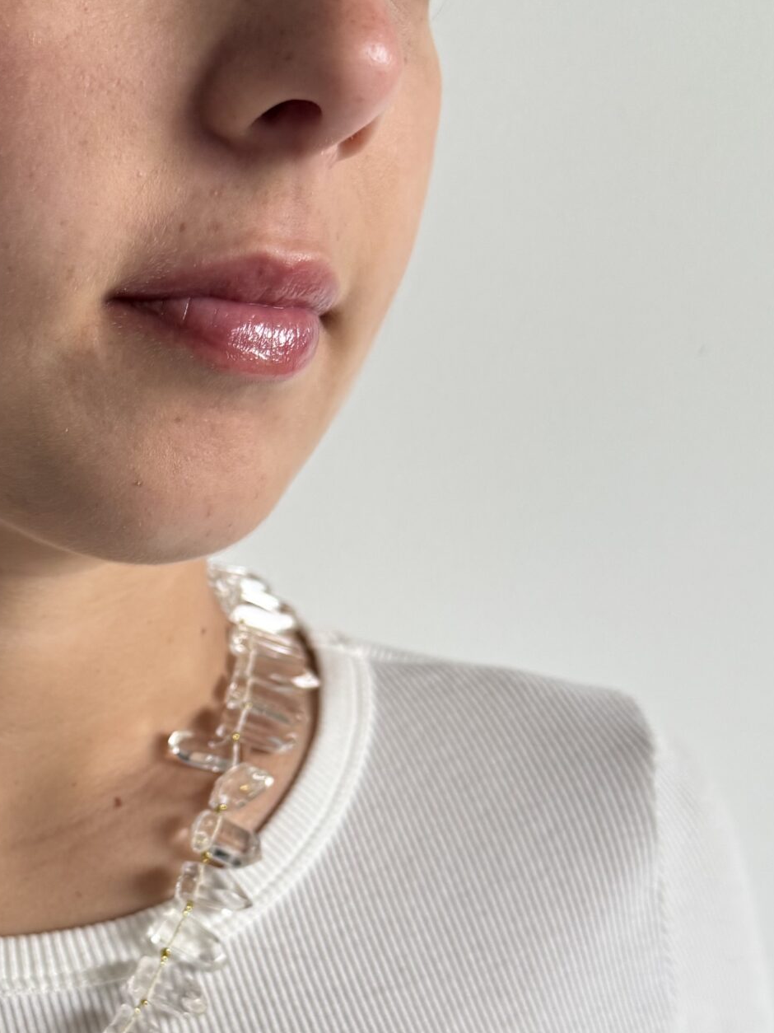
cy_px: 750
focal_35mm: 49
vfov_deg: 38.1
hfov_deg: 28.3
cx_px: 42
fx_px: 1461
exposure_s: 1/109
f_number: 1.78
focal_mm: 6.76
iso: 200
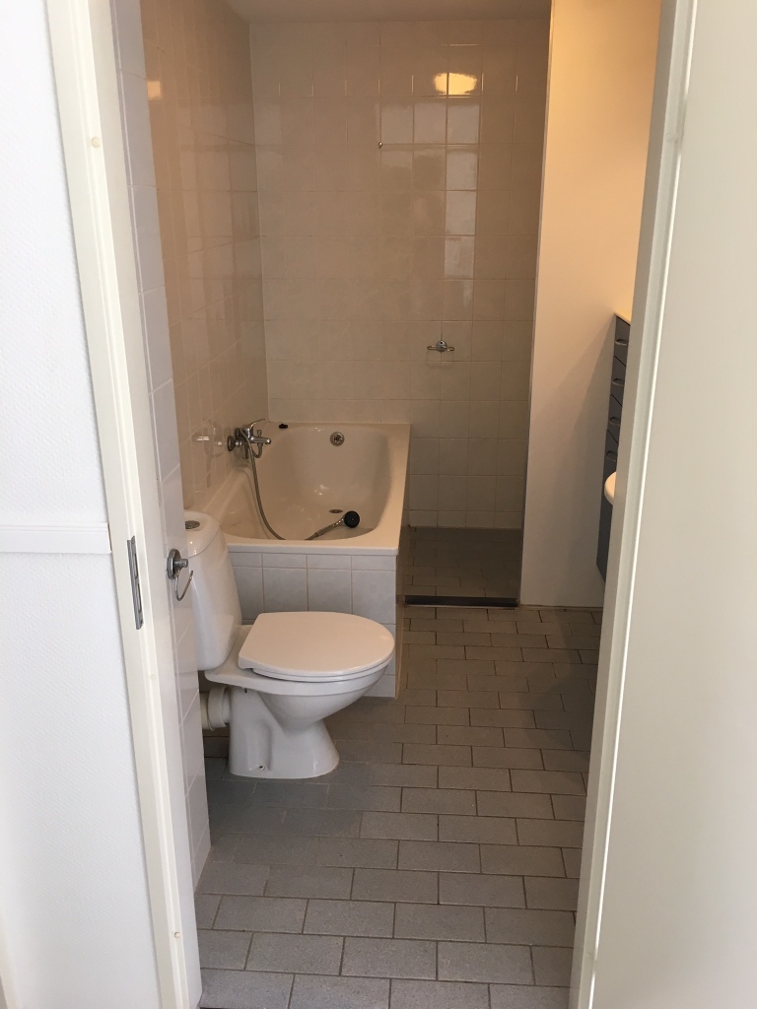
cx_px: 378
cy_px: 504
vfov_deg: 61.7
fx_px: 846
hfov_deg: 48.2
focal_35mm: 29
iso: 80
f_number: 2.2
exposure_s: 1/33
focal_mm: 4.15
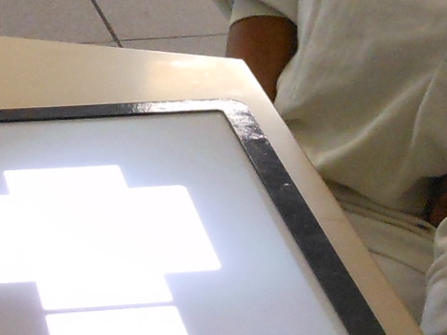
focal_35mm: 139
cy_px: 94
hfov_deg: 14.2
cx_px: 169
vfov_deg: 10.7
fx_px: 1796
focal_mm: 4.5
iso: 250
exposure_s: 1/30
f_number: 3.2
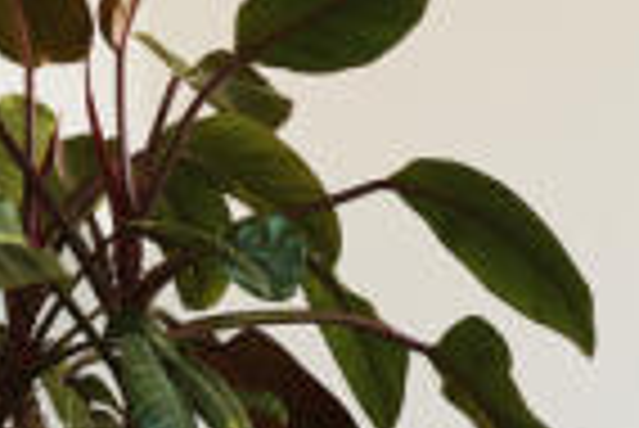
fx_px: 3074
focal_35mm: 173
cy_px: 669
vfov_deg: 7.8
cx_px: 742
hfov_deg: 11.7
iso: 320
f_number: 5.6
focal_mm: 24
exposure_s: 1/25
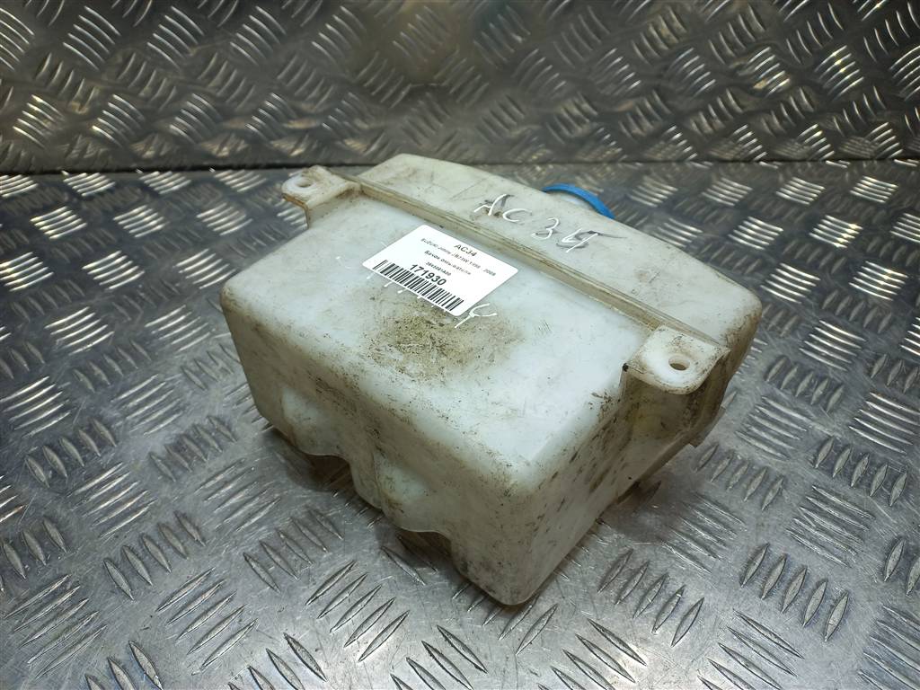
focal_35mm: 25
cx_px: 460
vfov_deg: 54.9
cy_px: 345
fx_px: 664
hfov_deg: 69.4
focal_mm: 4.6
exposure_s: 1/100
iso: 40
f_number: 1.8
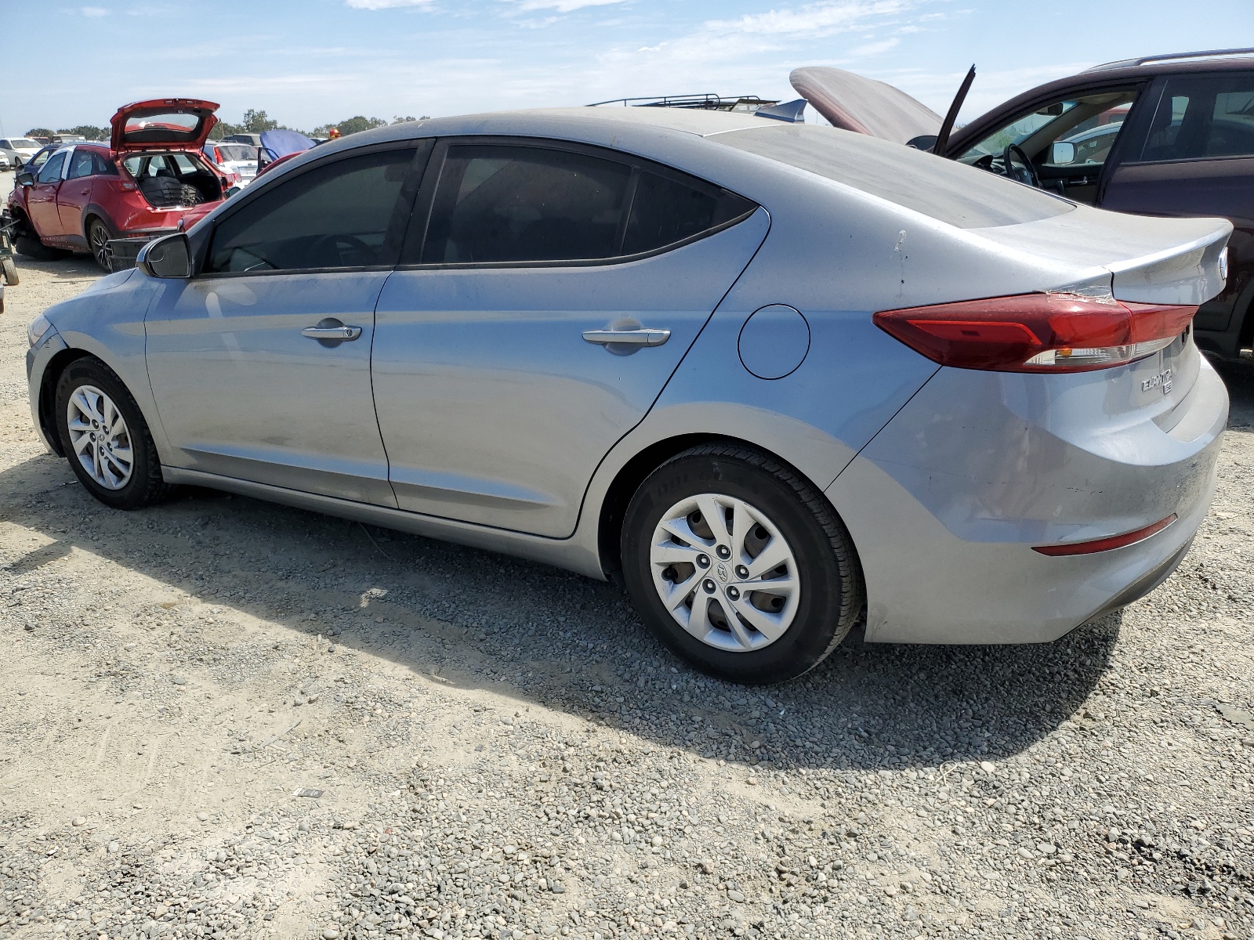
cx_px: 627
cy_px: 470
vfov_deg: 53.1
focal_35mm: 26
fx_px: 942
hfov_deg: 67.3
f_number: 1.5
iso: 50
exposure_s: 1/2500
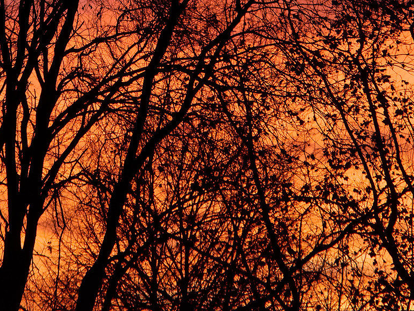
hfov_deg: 4.4
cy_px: -45
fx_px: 5393
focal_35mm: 451
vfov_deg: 3.3
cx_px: 90
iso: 6400
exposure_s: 1/320
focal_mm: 100
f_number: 8
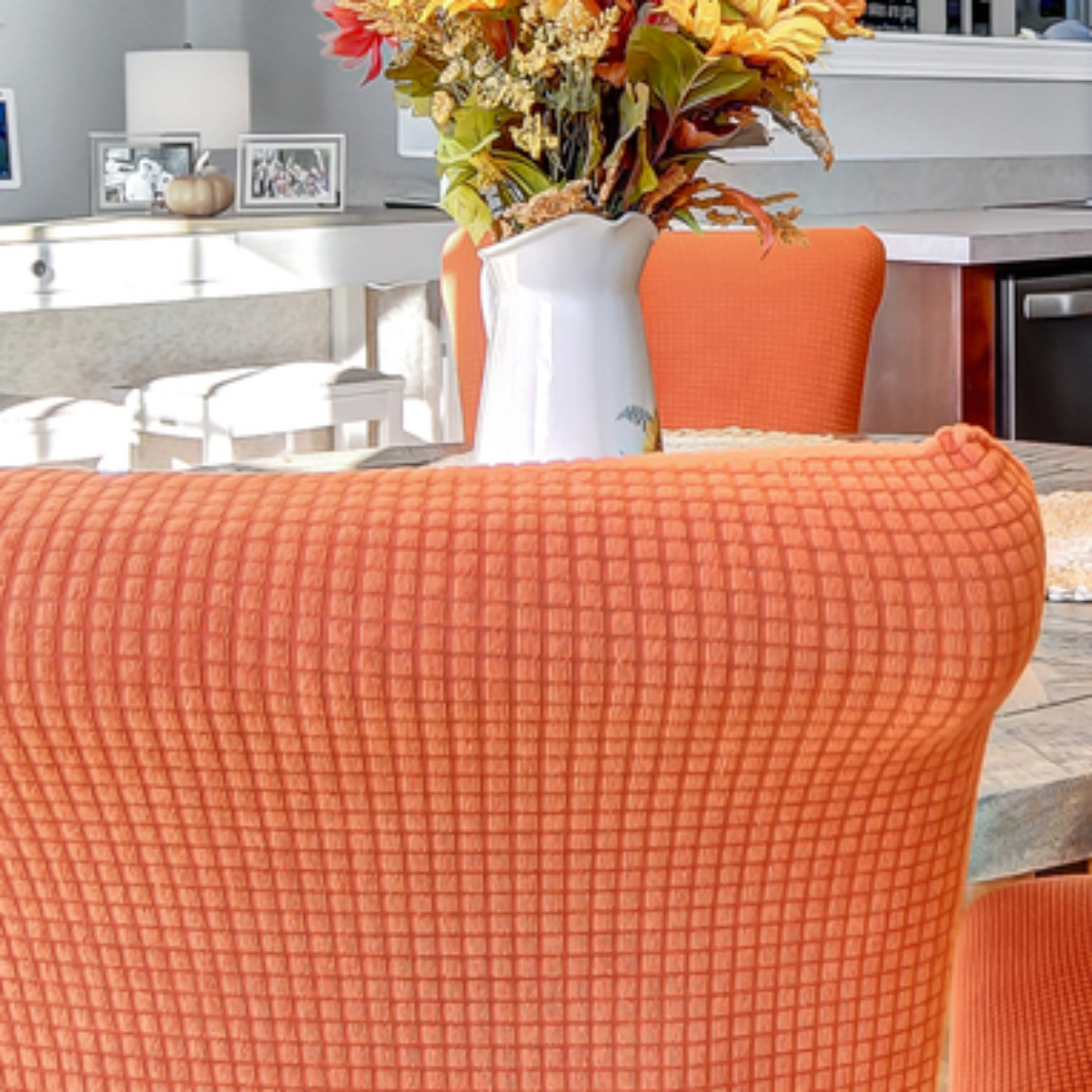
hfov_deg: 29.7
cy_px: 49
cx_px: 1066
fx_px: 1927
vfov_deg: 29.9
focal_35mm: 54
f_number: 3.5
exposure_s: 1/125
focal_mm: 10
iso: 200
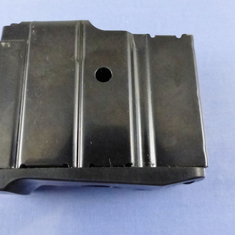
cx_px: 103
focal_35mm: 33
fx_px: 253
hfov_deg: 49.6
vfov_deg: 49.7
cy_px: 116
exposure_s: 1/250
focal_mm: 4.5
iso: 1250
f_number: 2.8
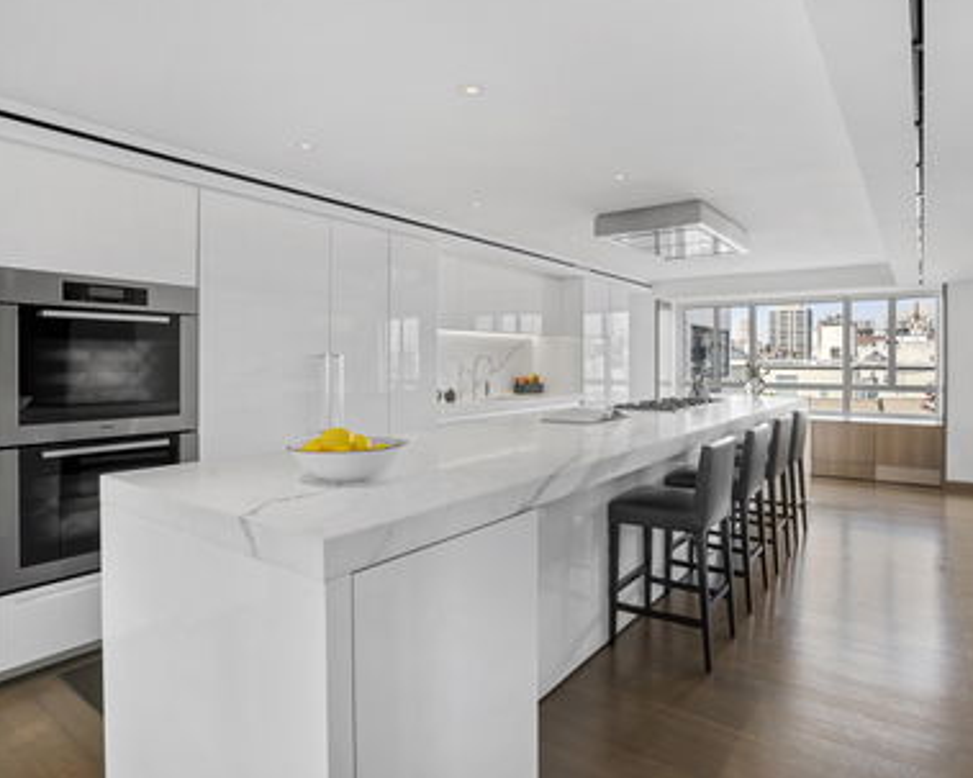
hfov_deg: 82.6
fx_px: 547
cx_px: 570
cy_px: 372
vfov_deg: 70.8
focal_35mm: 19
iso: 100
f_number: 8
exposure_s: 1/1.67
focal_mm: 16
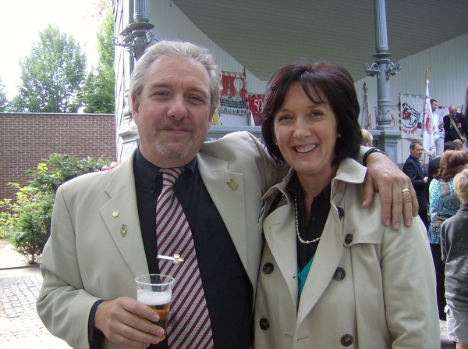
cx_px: 234
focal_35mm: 36
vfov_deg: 39.5
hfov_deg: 51.5
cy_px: 174
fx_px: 486
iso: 158
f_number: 2.8
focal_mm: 6
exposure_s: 1/64
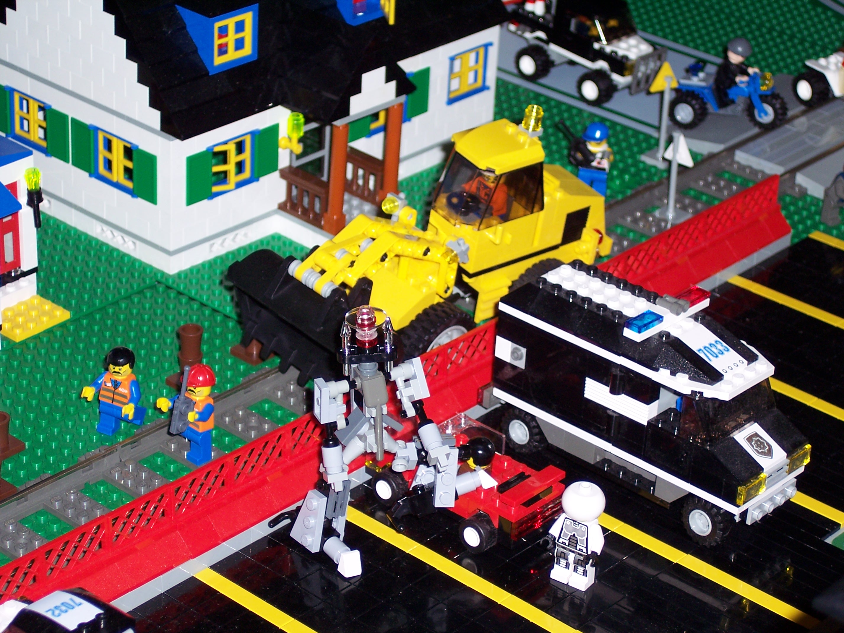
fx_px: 2536
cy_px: 316
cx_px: 422
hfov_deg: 18.9
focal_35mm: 104
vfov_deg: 14.2
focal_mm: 21.3
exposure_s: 1/125
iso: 100
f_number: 4.8
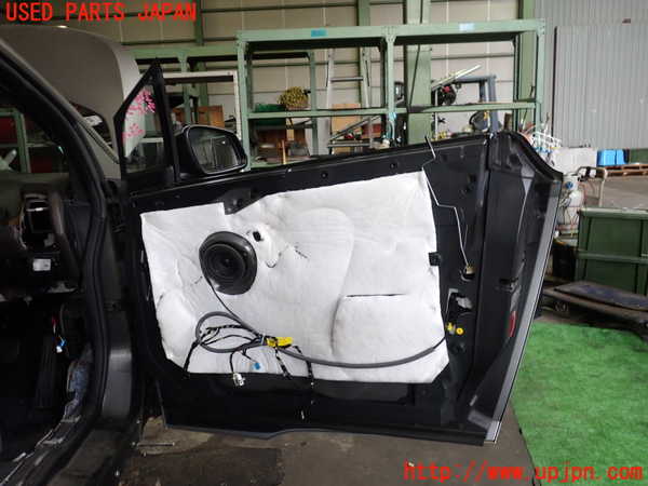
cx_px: 324
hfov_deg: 60.0
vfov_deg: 46.8
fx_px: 562
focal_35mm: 30
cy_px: 243
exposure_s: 1/100
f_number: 2.3
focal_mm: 5.4
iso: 200
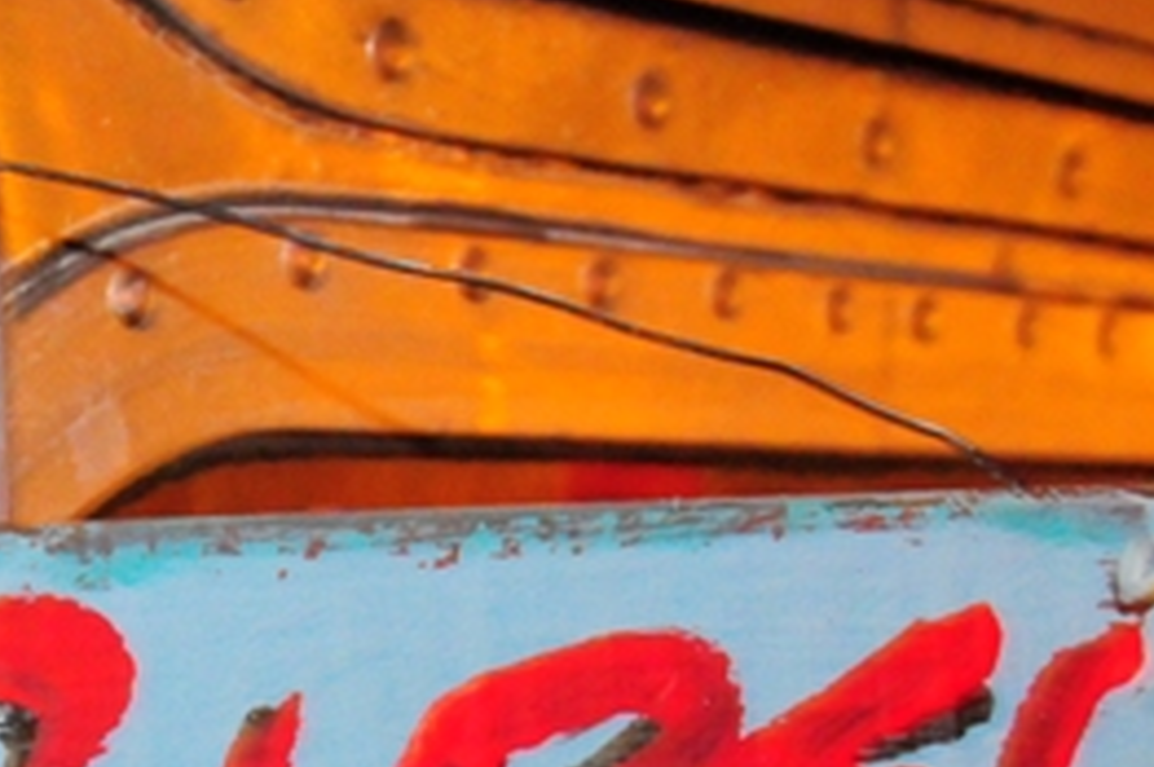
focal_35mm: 110
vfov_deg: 12.1
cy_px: 946
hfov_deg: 17.8
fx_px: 3522
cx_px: -189
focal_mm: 24
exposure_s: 1/5
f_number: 5
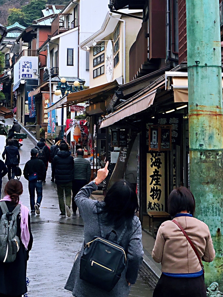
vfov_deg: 18.6
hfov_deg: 14.2
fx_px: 893
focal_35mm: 104
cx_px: 45
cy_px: 32
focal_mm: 6.6
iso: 20
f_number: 2.8
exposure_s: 1/241
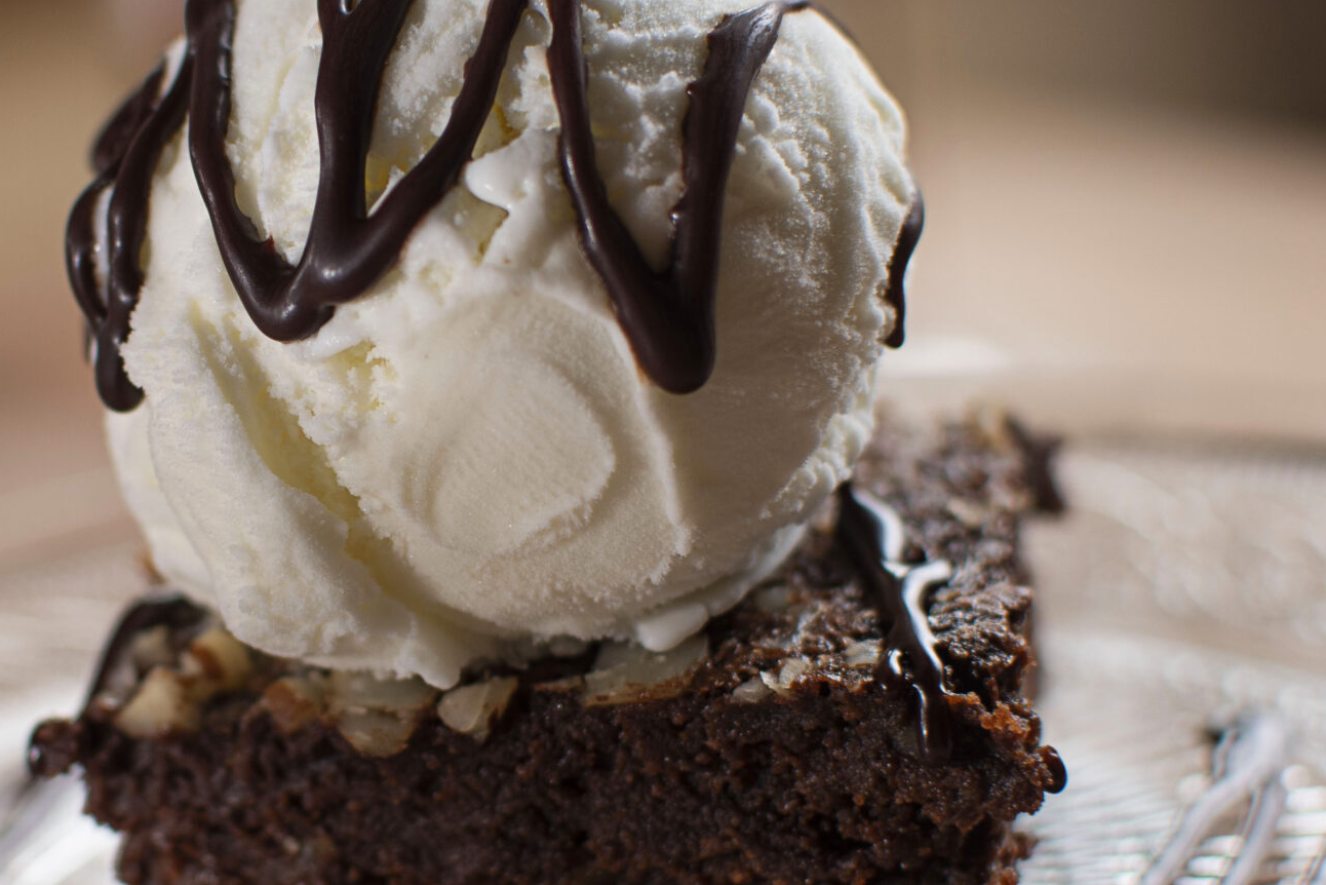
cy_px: 473
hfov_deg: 19.7
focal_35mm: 103
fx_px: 3794
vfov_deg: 13.3
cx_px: 388
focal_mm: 35
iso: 64
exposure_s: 1/100
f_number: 2.8
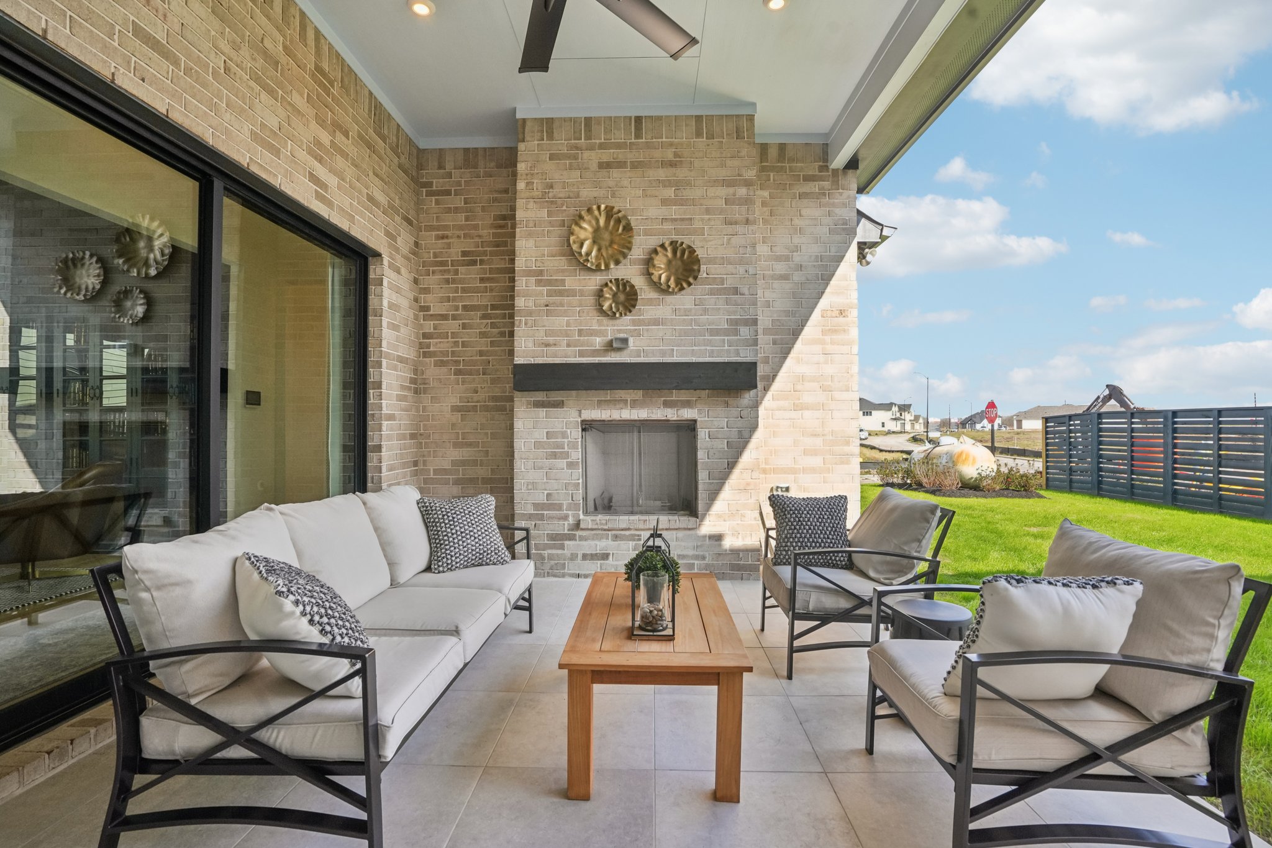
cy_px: 424
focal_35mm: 16
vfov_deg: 73.7
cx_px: 636
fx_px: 565
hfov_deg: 96.7
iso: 400
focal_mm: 16
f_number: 8
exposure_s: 1/350
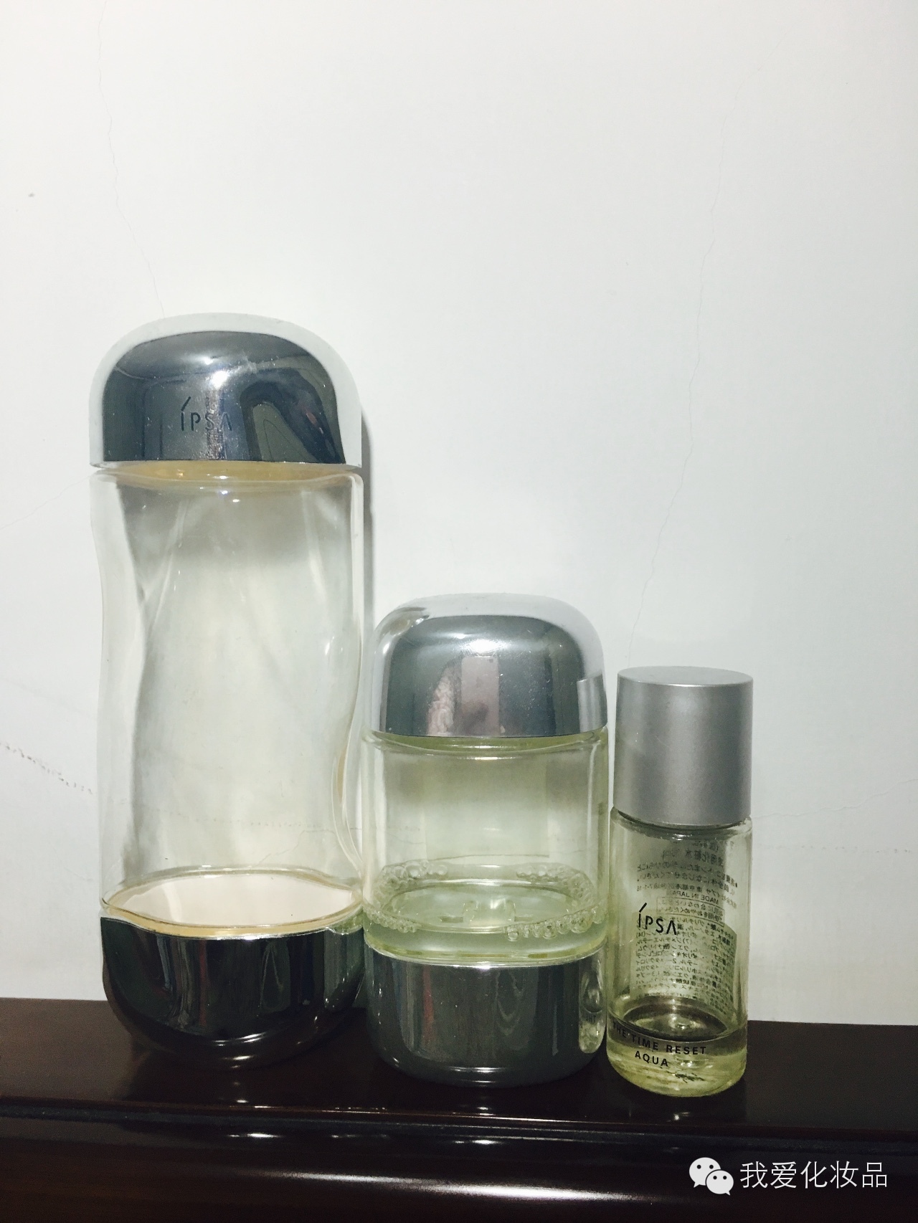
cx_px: 459
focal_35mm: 29
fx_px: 1025
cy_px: 612
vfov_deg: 61.7
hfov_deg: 48.2
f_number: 2.2
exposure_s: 1/33
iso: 100
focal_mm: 4.15
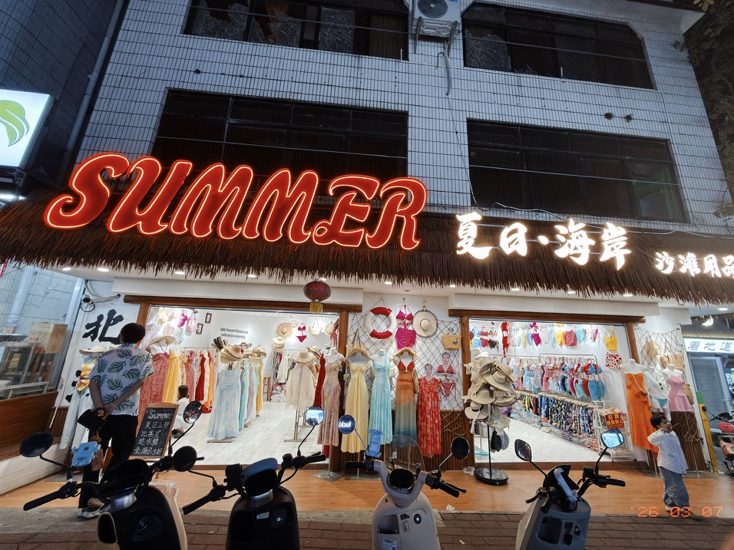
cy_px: 265
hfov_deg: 98.1
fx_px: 318
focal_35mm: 15
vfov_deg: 81.7
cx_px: 384
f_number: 2.2
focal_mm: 2.22
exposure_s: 1/33
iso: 64
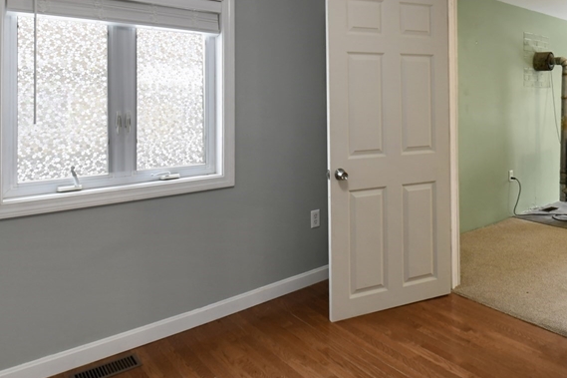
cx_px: 367
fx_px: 425
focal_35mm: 27
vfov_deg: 46.2
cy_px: 94
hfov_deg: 66.0
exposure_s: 1/15
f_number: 8
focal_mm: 10
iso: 450
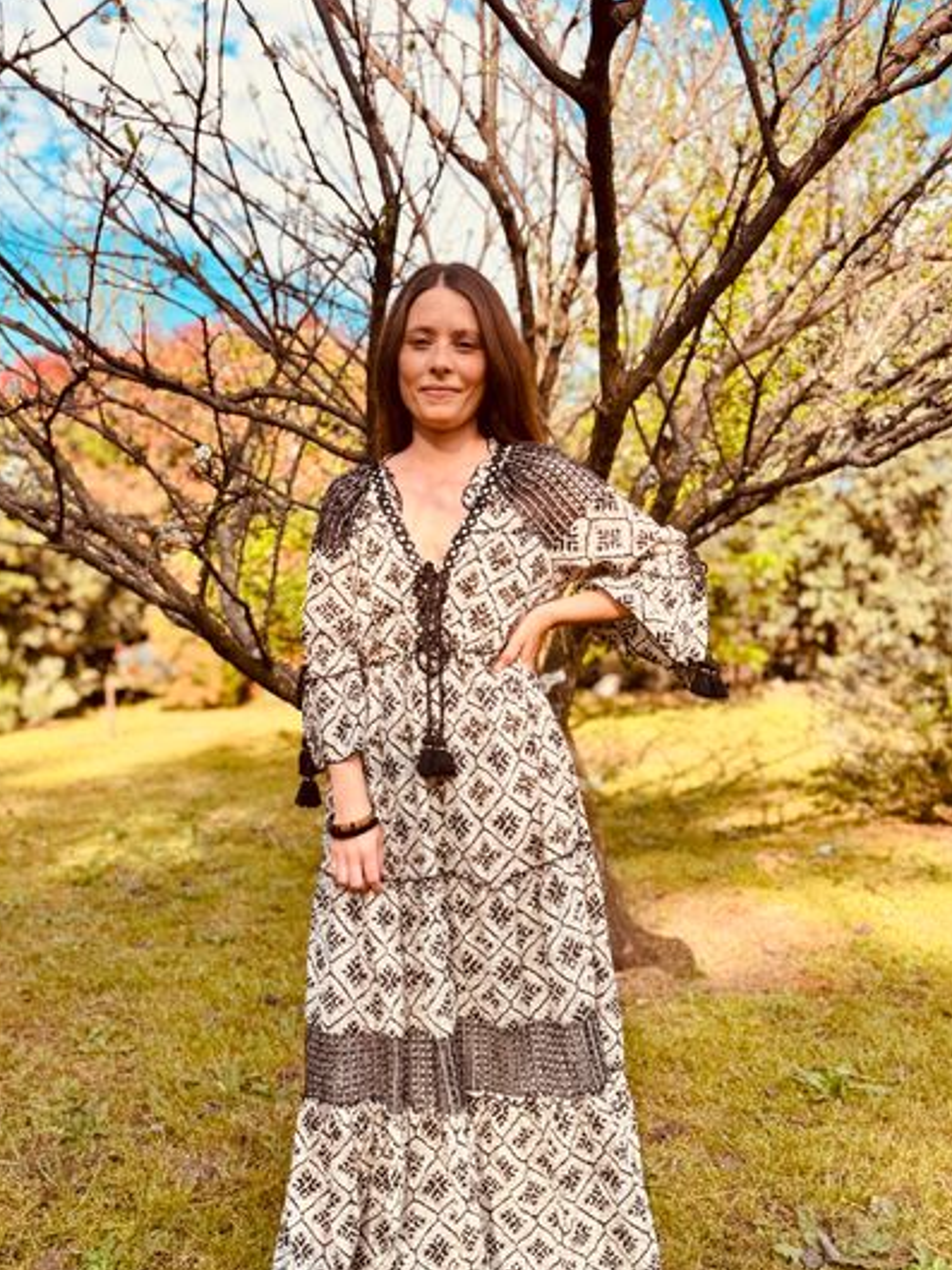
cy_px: 712
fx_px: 1064
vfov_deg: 61.5
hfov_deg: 48.1
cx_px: 422
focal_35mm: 29
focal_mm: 6.76
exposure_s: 1/1923
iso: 80
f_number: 1.78
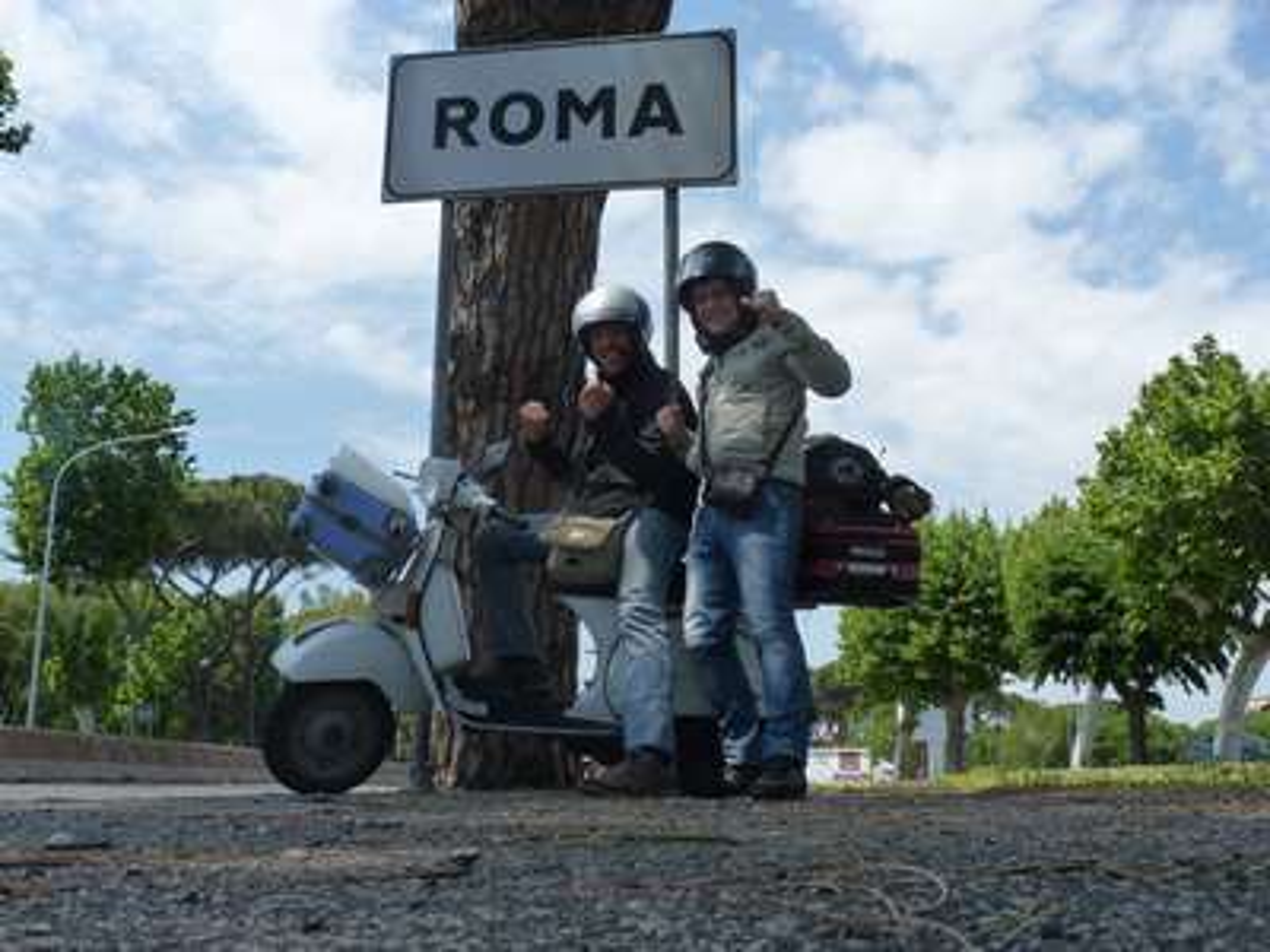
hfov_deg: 51.4
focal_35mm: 36
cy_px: 476
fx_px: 1321
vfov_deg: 39.7
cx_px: 635
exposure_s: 1/400
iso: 125
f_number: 5.6
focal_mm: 6.4
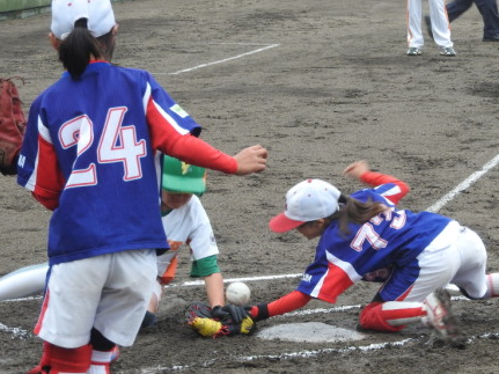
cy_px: 206
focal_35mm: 174
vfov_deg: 8.5
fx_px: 2508
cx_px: 323
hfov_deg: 11.4
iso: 100
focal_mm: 22.4
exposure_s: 1/60
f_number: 5
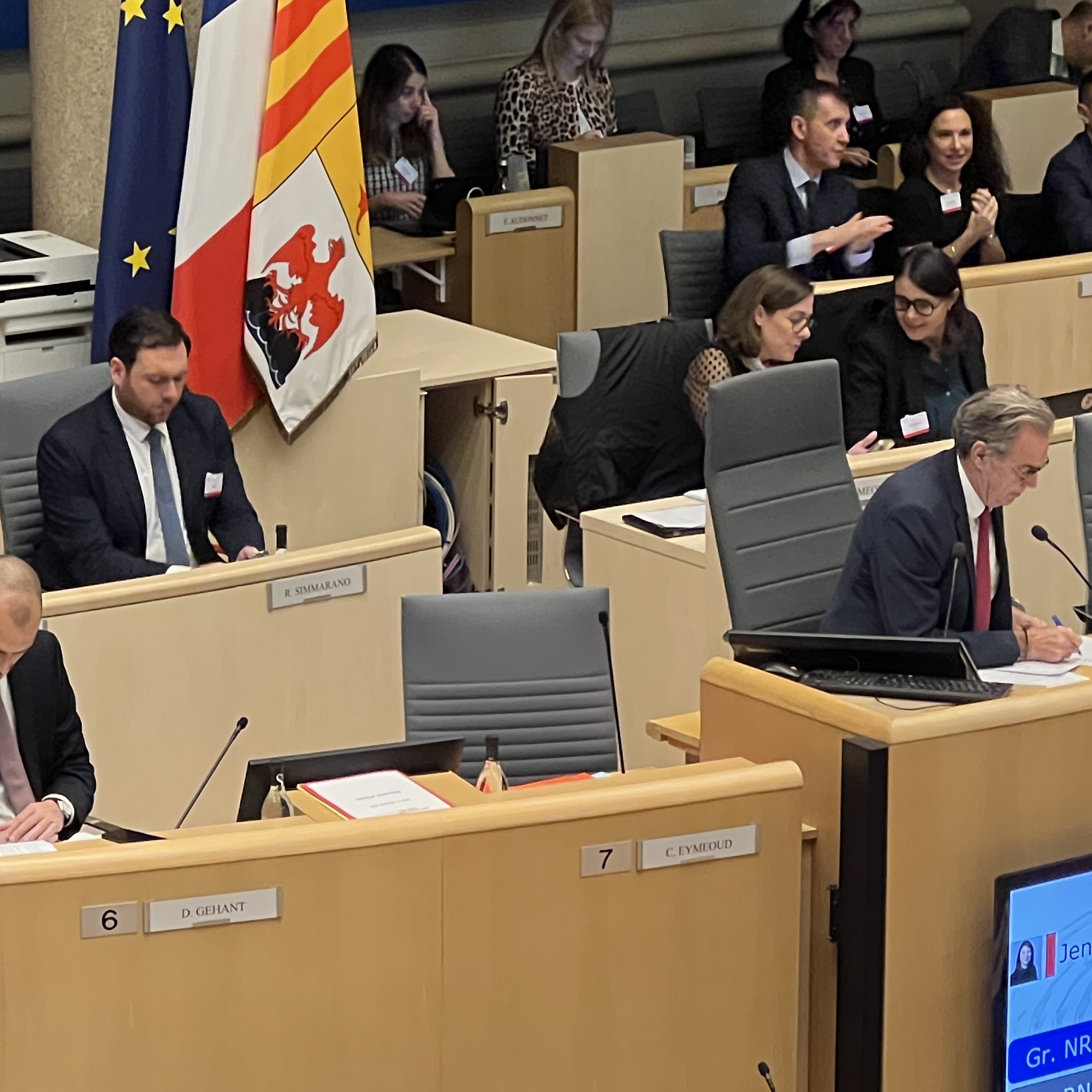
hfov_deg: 9.9
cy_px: 469
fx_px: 6317
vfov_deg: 9.9
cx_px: 790
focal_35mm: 177
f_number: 2.8
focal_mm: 9
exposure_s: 1/50
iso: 640
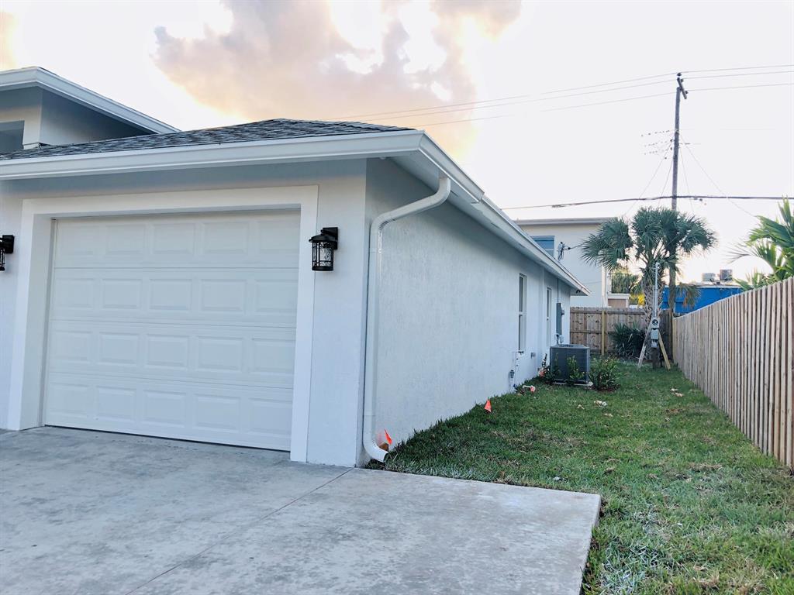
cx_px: 397
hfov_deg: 63.4
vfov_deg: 49.7
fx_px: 642
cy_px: 298
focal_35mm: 28
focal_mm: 3.99
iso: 25
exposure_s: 1/120
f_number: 1.8
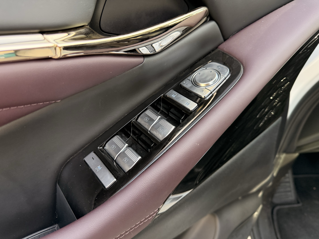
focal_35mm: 24
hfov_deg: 71.6
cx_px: 160
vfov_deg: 56.8
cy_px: 120
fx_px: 221
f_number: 1.78
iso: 200
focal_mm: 6.76
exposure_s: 1/243
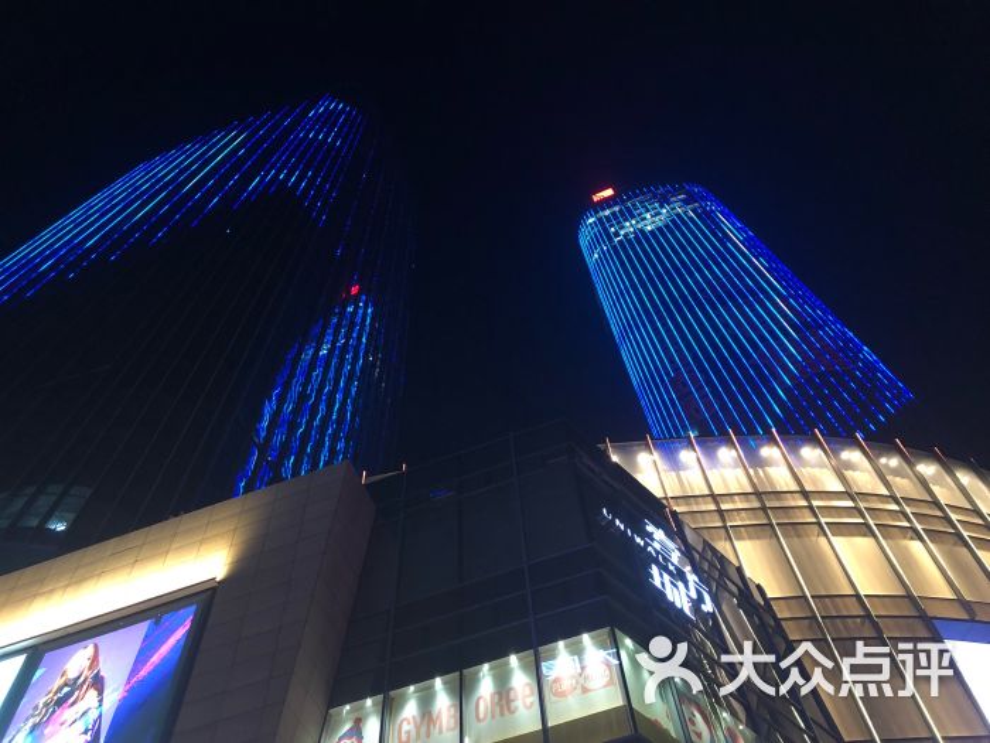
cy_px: 372
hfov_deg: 61.7
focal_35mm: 29
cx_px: 495
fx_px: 829
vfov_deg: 48.2
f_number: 1.8
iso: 100
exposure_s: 1/15
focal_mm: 3.99
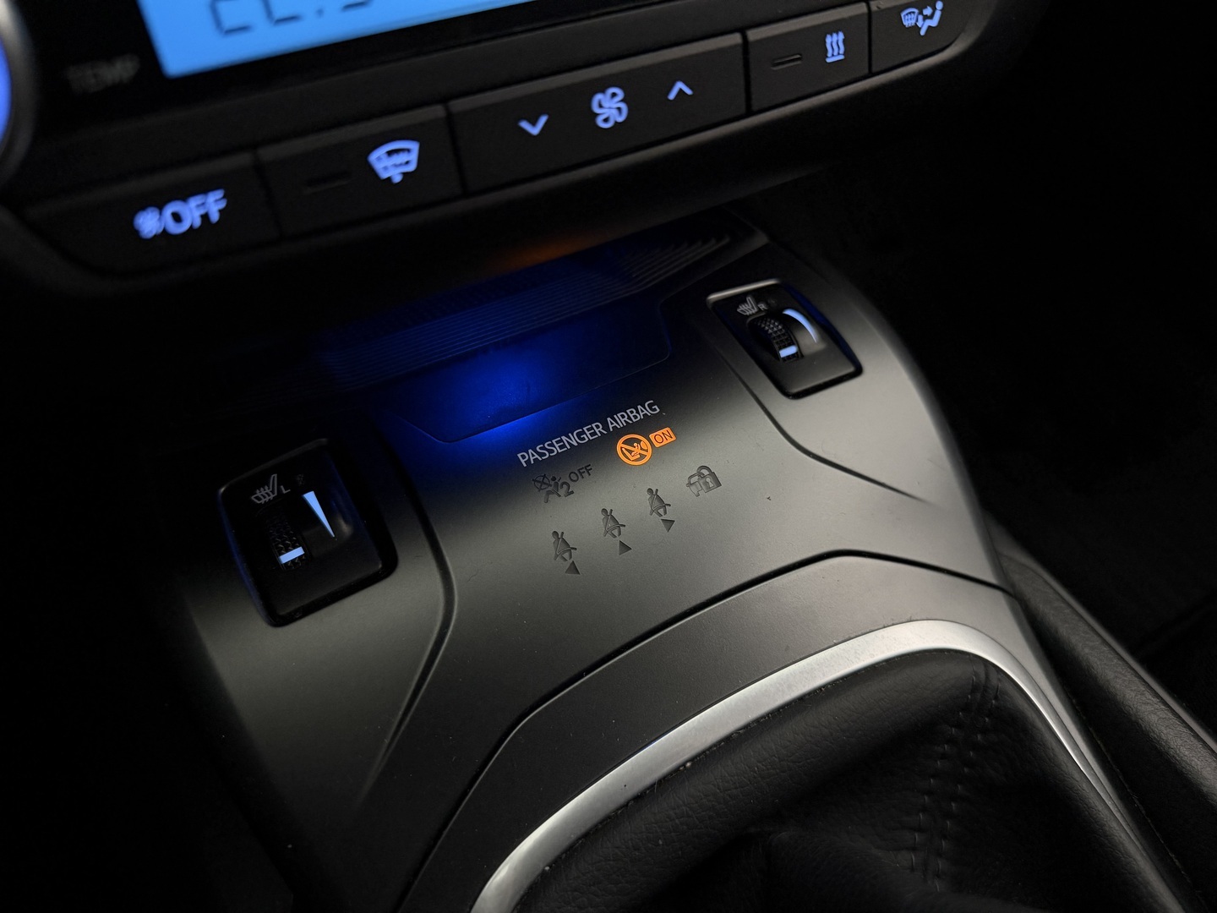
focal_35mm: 24
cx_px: 608
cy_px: 456
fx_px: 844
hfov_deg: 71.6
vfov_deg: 56.8
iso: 500
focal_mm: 6.76
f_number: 1.78
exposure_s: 1/47
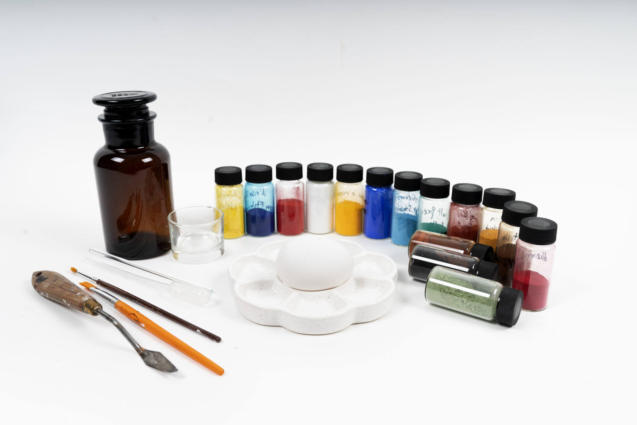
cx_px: 318
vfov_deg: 38.9
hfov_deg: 55.8
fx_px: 602
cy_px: 212
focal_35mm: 34
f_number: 10
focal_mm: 34
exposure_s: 1/160
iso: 100
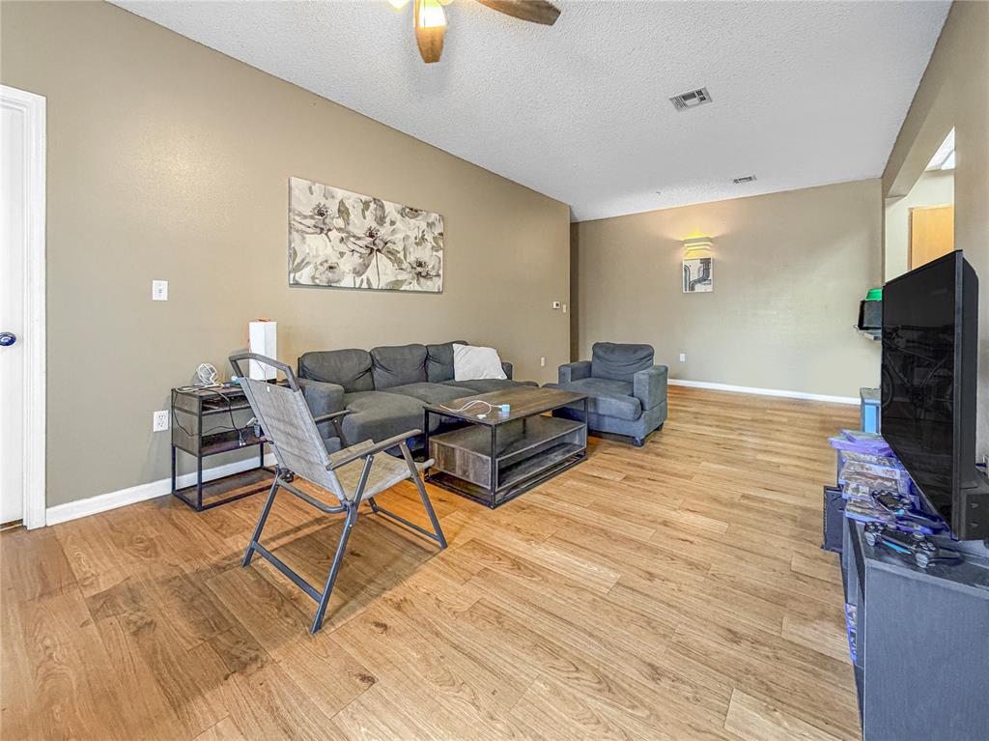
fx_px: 400
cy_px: 370
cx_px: 494
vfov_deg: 85.6
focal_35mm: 14
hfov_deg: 102.1
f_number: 2.2
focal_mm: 2.22
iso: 500
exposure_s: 1/60
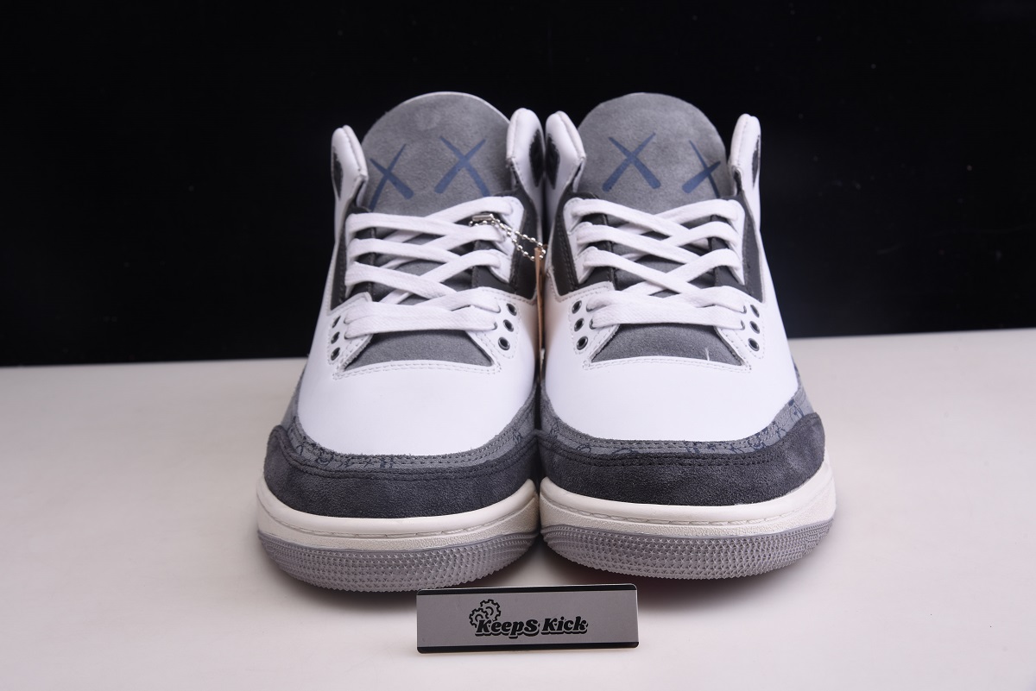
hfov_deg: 30.9
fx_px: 1871
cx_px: 518
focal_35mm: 65
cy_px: 346
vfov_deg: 20.9
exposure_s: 1/125
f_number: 13
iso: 100
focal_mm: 65
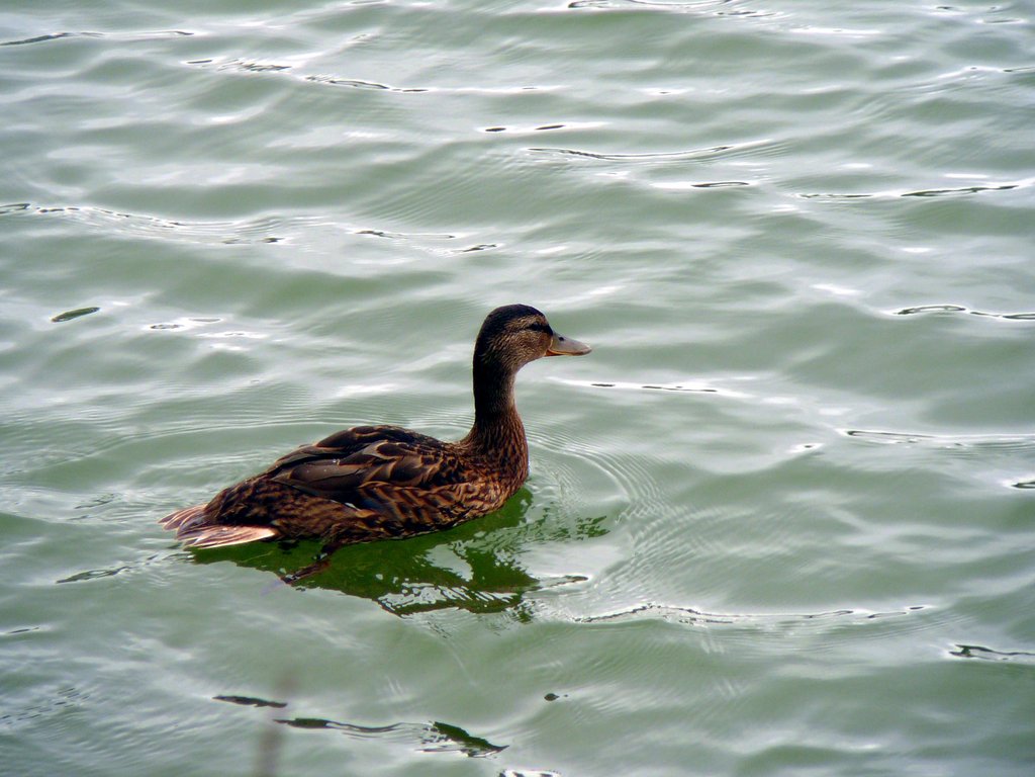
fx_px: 9807
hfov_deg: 6.0
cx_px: 518
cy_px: 388
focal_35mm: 328
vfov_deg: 4.5
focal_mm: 48.8
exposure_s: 1/160
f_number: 4.2
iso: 80
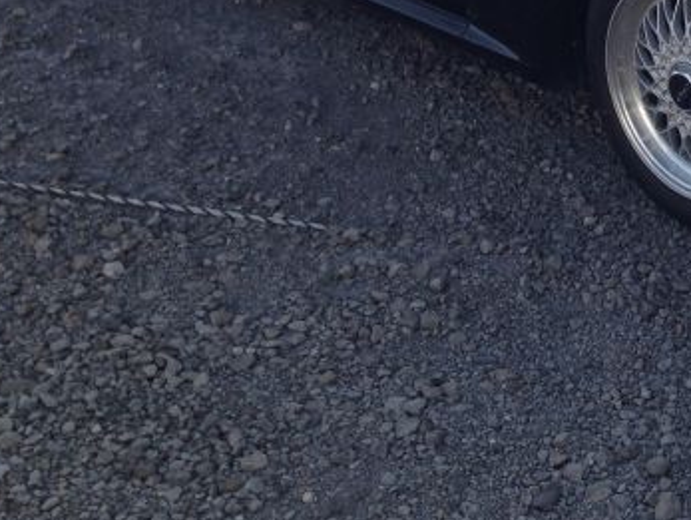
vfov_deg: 18.7
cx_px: 735
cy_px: -48
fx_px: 1519
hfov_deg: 24.2
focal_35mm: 76
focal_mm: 4.12
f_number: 2.4
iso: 50
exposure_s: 1/311
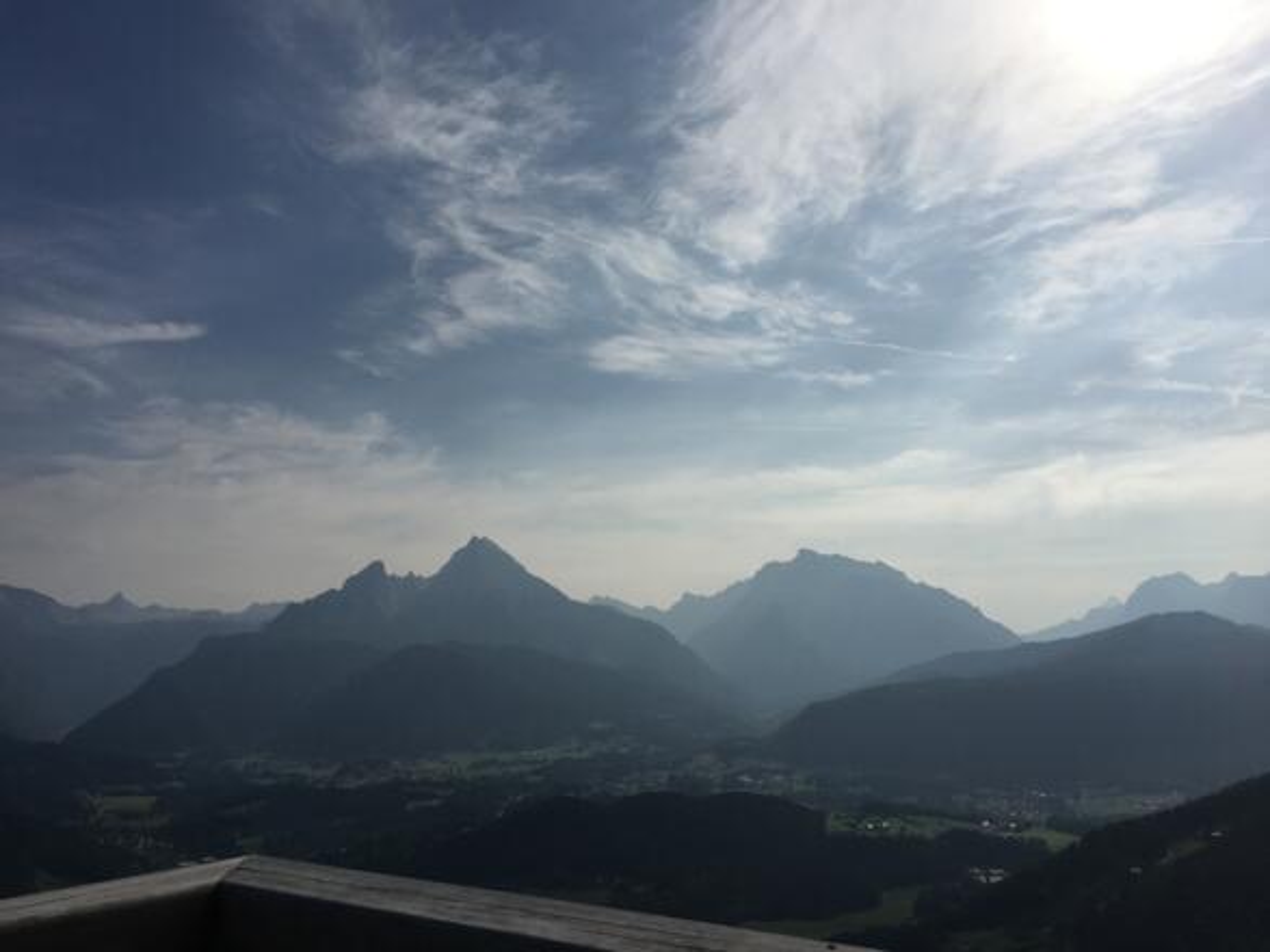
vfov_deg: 48.2
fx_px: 1064
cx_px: 635
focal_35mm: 29
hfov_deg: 61.7
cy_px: 476
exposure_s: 1/8547
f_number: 2.2
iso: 25
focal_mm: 4.15
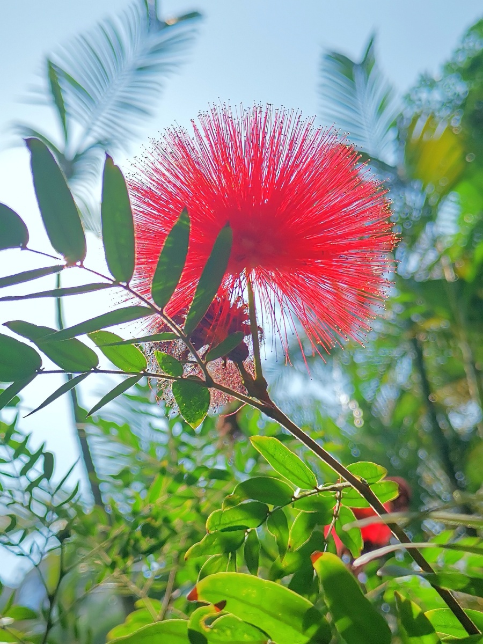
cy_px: 322
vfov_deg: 39.7
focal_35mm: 48
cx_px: 242
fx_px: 893
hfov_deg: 30.3
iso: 50
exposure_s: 1/2747
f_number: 1.8
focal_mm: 5.58
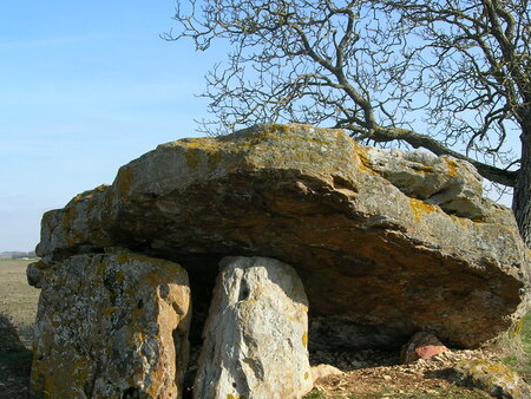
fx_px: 829
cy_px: 238
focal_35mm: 54
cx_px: 244
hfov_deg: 35.5
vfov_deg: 27.0
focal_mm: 7.8
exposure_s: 1/383
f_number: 4.8
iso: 64
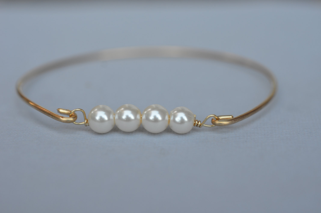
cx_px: 160
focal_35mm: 60
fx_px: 534
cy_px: 106
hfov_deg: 33.5
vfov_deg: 22.5
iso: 320
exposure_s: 1/125
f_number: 5.6
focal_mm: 40
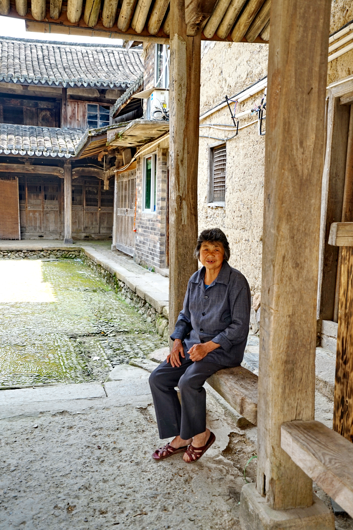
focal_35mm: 35
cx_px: 176
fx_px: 515
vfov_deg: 54.4
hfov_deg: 37.9
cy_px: 265
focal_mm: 35
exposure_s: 1/60
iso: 200
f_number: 4
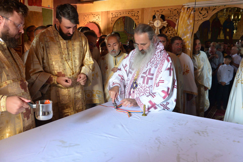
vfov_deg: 41.1
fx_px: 216
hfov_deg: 58.7
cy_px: 81
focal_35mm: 32
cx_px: 122
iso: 2500
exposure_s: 1/80
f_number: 4
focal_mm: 32
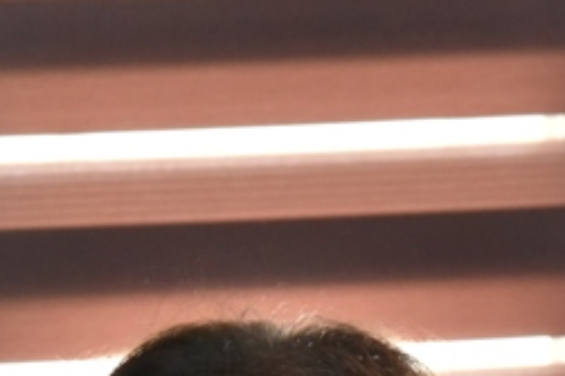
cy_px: 764
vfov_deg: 3.3
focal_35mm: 408
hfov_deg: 5.1
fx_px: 6399
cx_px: 443
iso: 2500
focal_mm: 100
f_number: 7.1
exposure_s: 1/250
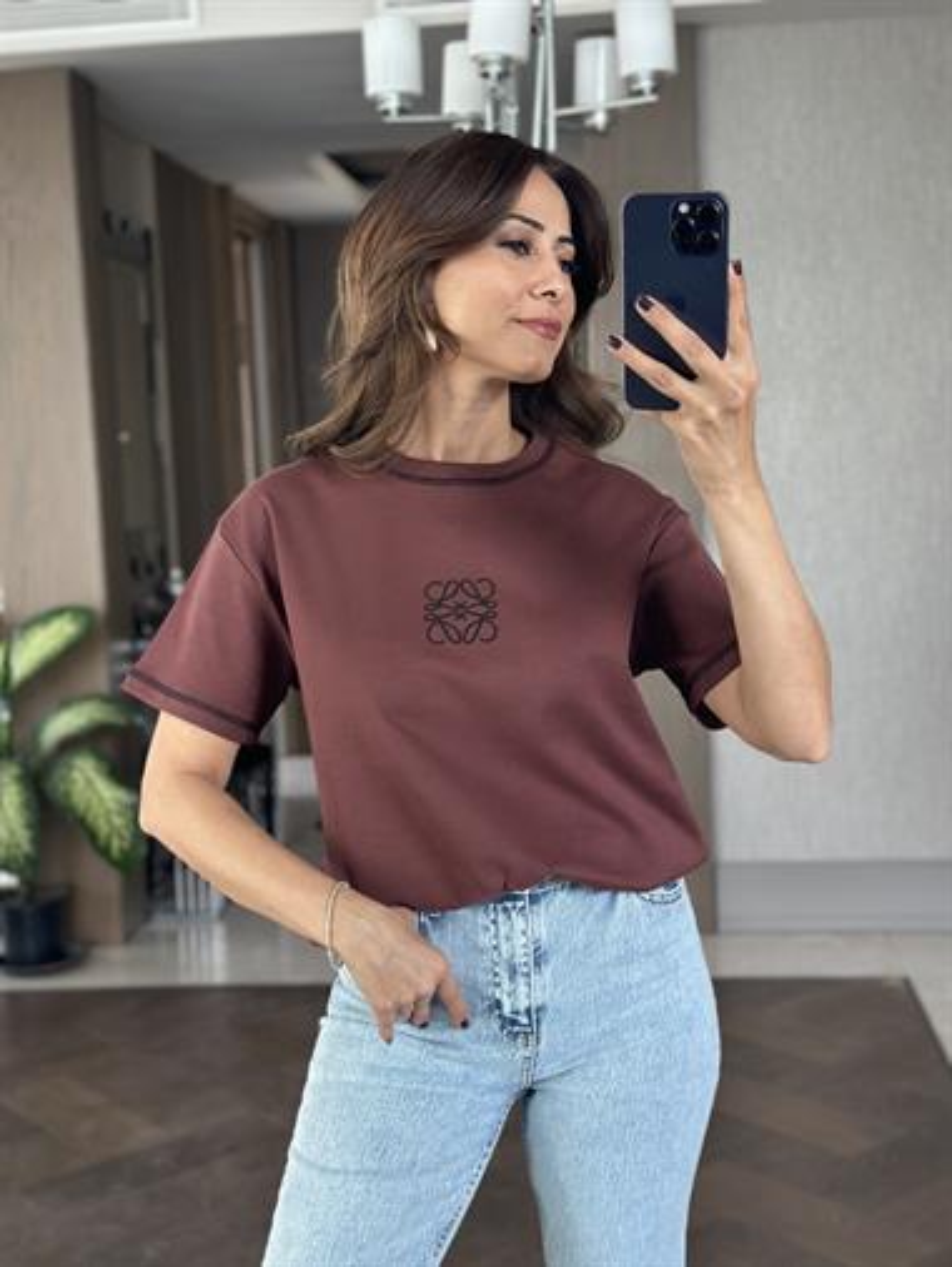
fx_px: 1759
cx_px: 476
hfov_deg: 30.3
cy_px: 634
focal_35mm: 48
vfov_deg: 39.6
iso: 125
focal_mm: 6.86
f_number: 1.78
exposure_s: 1/78
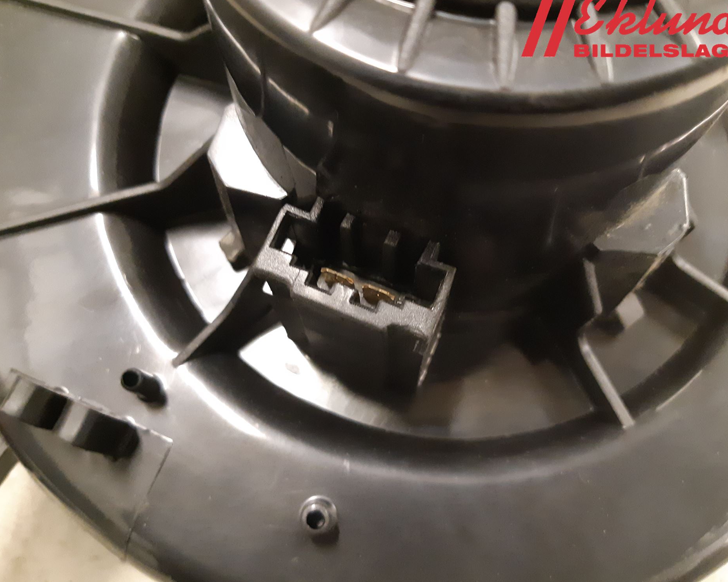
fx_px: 603
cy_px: 292
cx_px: 360
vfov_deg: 51.5
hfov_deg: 62.2
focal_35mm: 28
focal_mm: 3.93
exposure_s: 1/25
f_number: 1.7
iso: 500
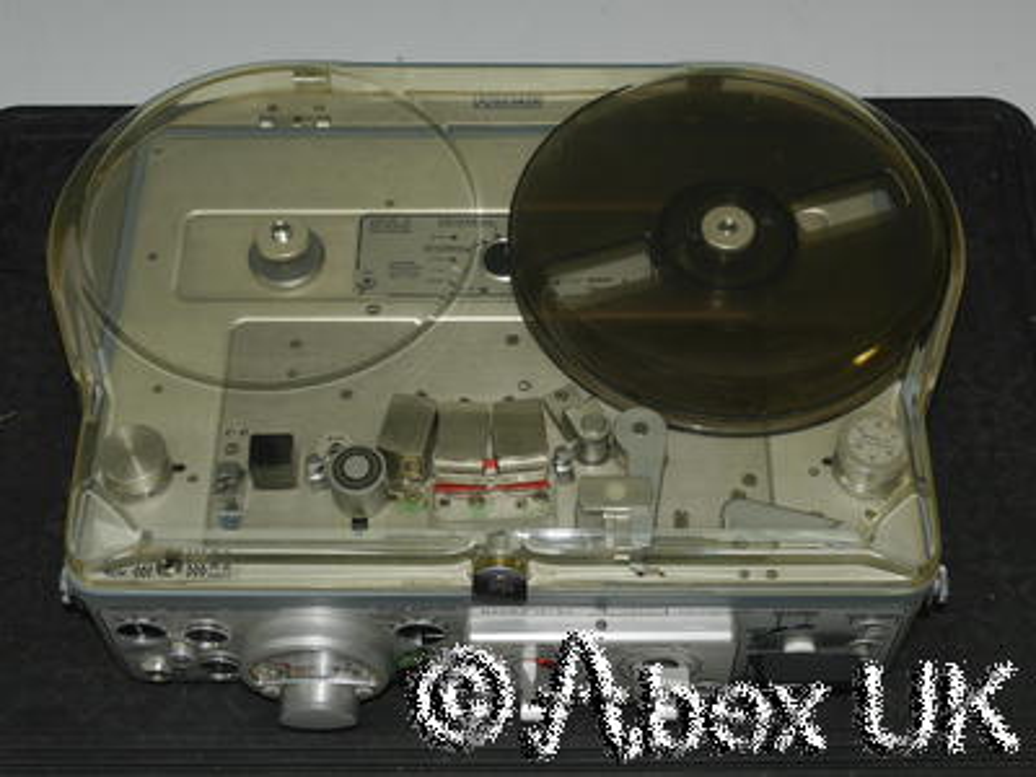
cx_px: 518
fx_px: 1676
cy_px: 388
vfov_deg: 26.1
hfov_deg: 34.3
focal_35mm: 56
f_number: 11
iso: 400
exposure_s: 1/60
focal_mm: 28
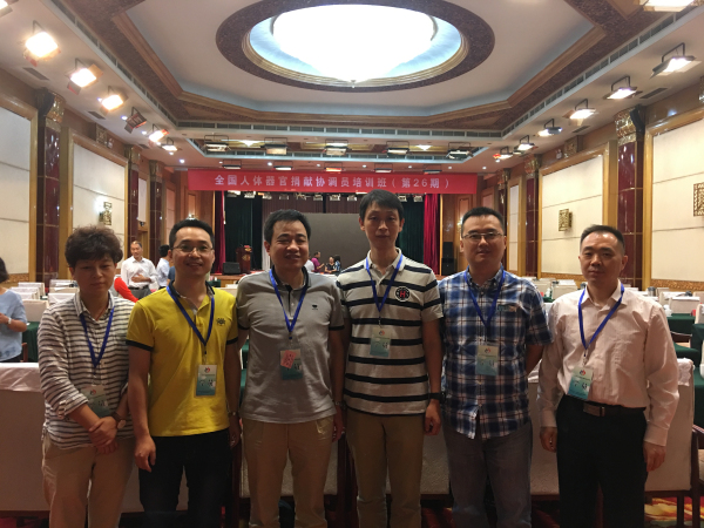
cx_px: 352
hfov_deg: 61.7
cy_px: 264
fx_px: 590
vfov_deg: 48.2
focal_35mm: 29
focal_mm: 4.15
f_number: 2.2
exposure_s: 1/17
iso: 80
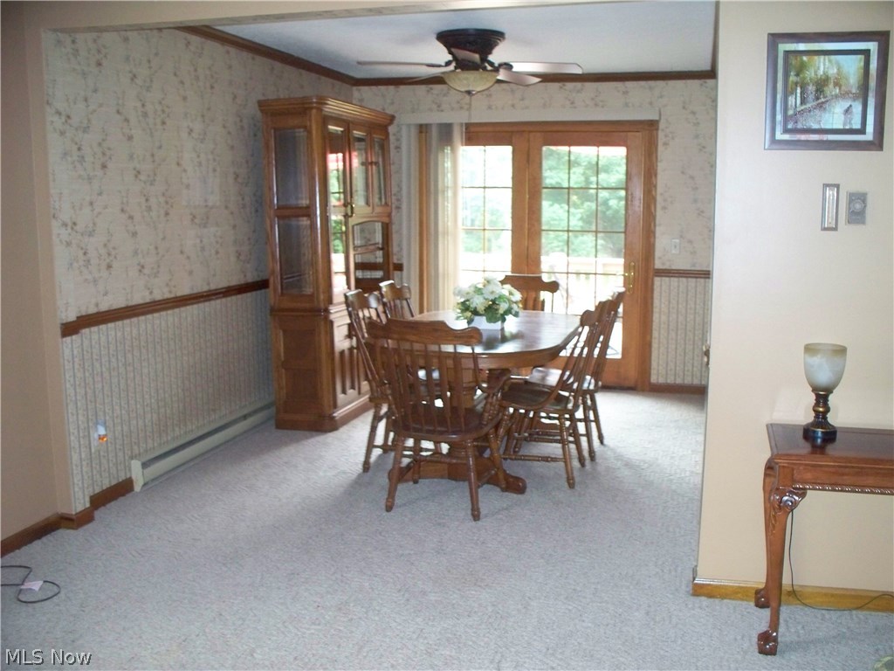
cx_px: 447
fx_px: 930
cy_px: 336
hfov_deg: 51.4
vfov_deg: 39.7
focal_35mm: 36
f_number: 2.8
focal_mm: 7.54
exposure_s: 1/30
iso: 320
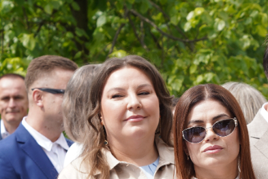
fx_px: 2166
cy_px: 281
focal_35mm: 291
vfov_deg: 4.7
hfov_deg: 7.0
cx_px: 390
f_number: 7.1
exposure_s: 1/160
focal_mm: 88
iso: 160
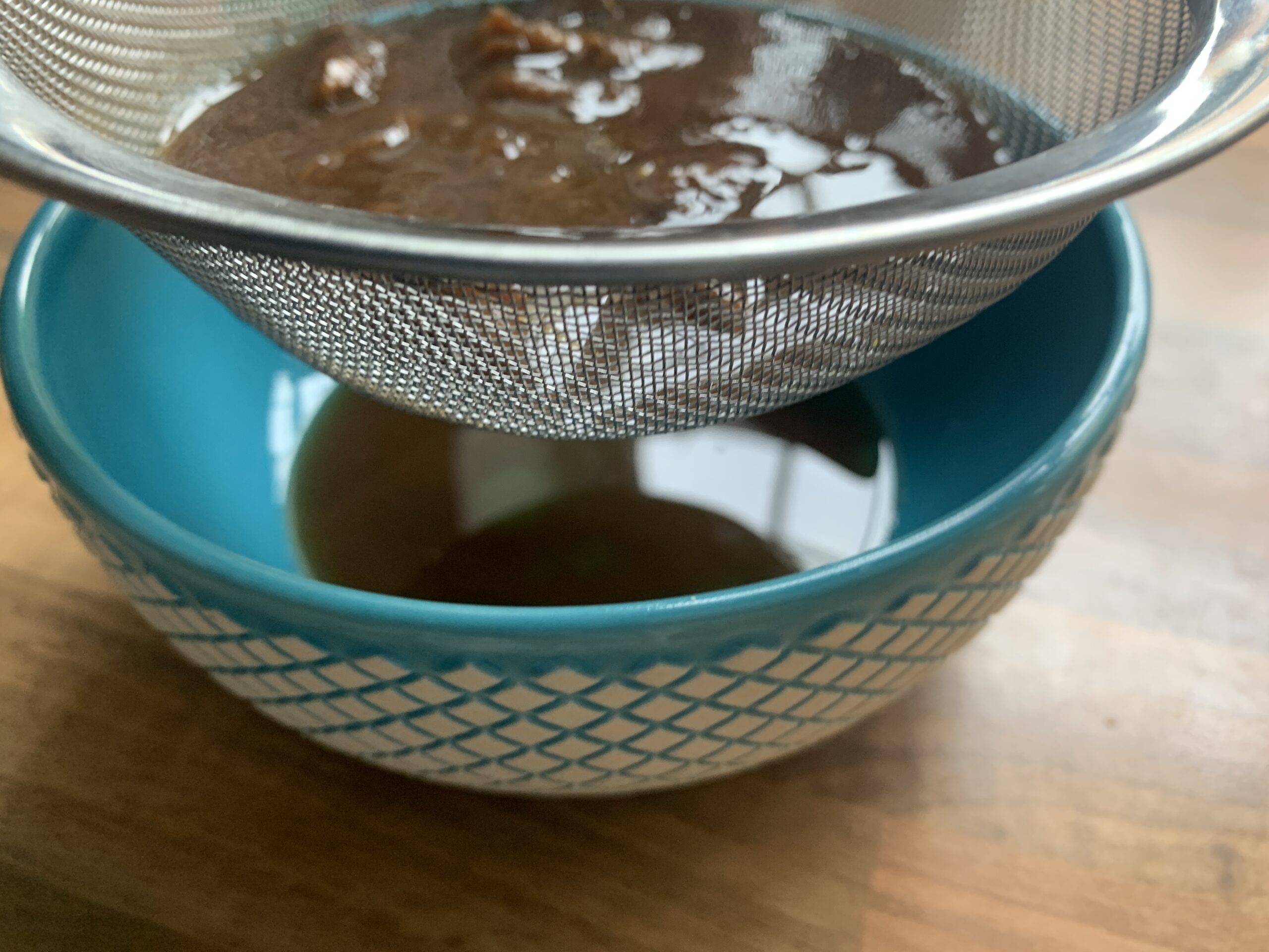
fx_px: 953
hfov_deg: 67.3
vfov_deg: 53.1
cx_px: 634
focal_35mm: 26
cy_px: 476
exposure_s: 1/98
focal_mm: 4.25
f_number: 1.8
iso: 100
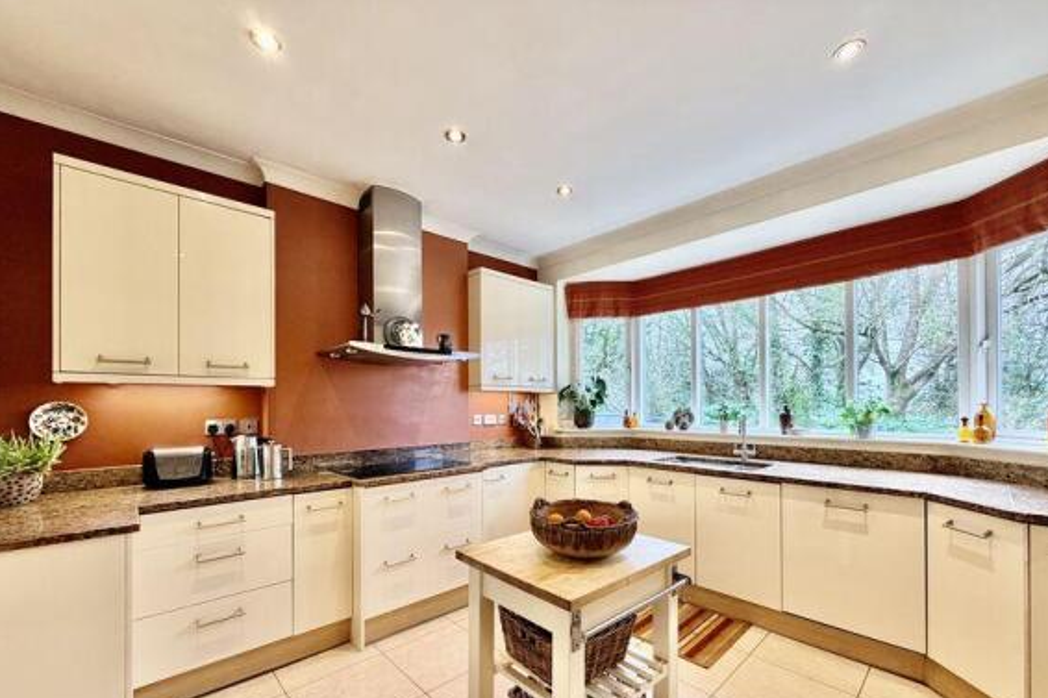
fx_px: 437
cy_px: 403
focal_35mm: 15
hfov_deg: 100.4
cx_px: 534
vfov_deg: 76.8
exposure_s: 1/100
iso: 250
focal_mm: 2.22
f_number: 2.2
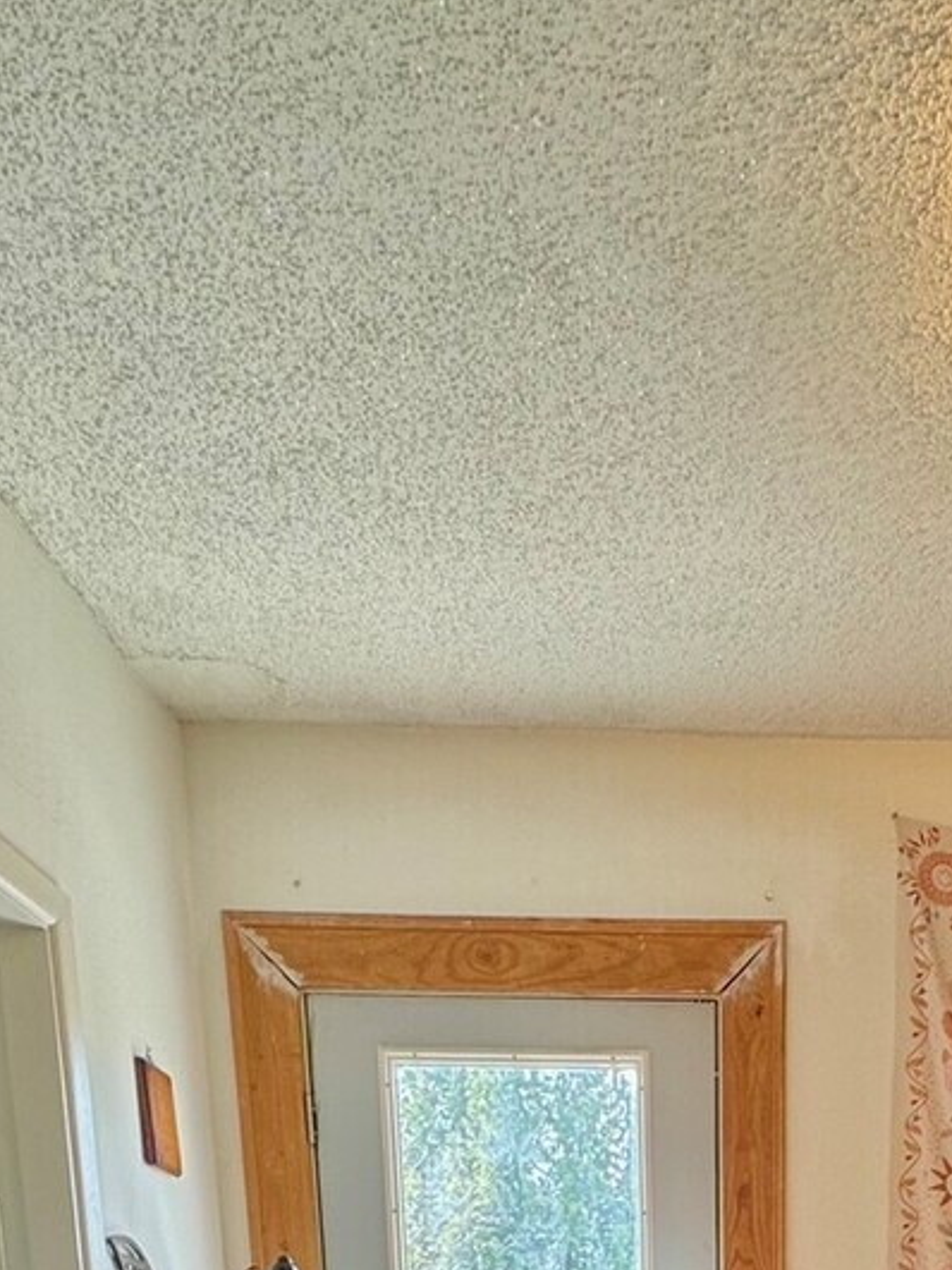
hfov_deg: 36.4
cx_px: 770
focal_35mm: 38
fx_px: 1394
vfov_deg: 33.4
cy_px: 1703
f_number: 2.2
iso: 125
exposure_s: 1/120
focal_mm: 2.22
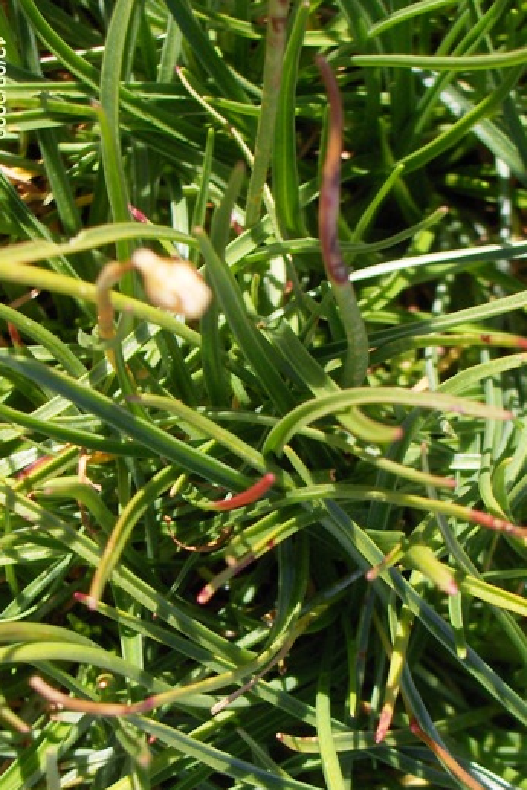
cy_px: 513
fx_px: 1953
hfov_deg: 15.4
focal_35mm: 89
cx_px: 316
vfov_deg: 22.8
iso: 100
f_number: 3.5
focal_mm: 10.19
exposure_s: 1/452
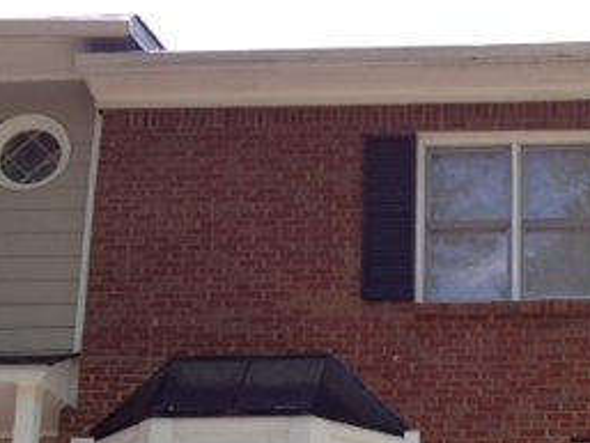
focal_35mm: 87
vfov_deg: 16.3
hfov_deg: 22.1
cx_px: 510
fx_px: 1484
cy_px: 526
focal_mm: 4.28
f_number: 2.4
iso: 64
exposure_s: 1/363
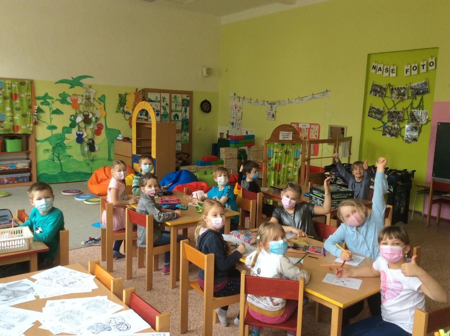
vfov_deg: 44.0
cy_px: 168
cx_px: 225
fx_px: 415
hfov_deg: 56.9
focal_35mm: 32
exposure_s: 1/50
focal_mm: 3.3
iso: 40
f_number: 2.4
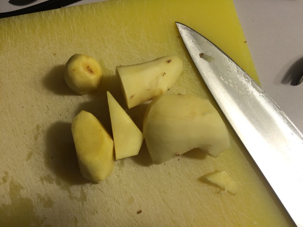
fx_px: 254
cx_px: 152
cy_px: 114
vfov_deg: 48.2
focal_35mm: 29
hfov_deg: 61.7
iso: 40
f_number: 2.2
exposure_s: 1/40
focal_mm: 4.15
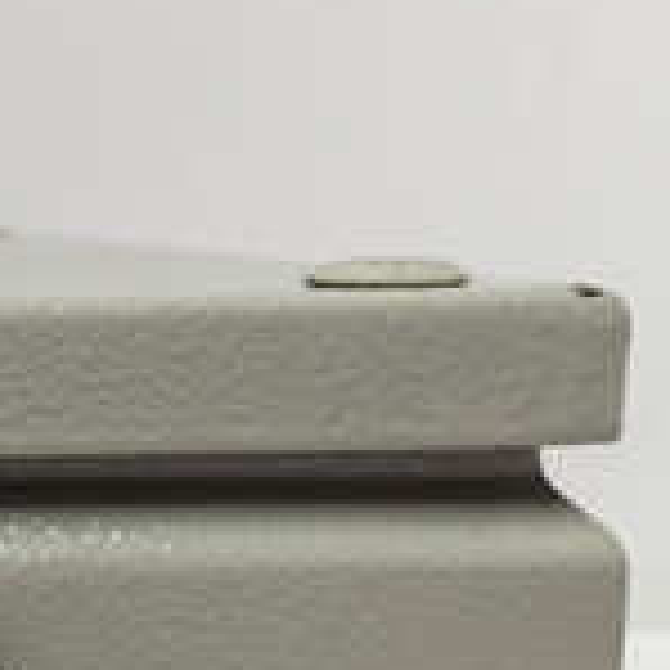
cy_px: 841
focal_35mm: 103
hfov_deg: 15.2
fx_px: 2255
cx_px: -423
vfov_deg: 16.1
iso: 100
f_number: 2
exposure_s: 1/100
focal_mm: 5.75
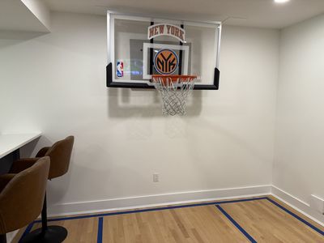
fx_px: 225
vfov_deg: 56.8
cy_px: 122
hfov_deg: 71.6
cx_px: 162
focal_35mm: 24
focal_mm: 6.76
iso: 160
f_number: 1.78
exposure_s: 1/120
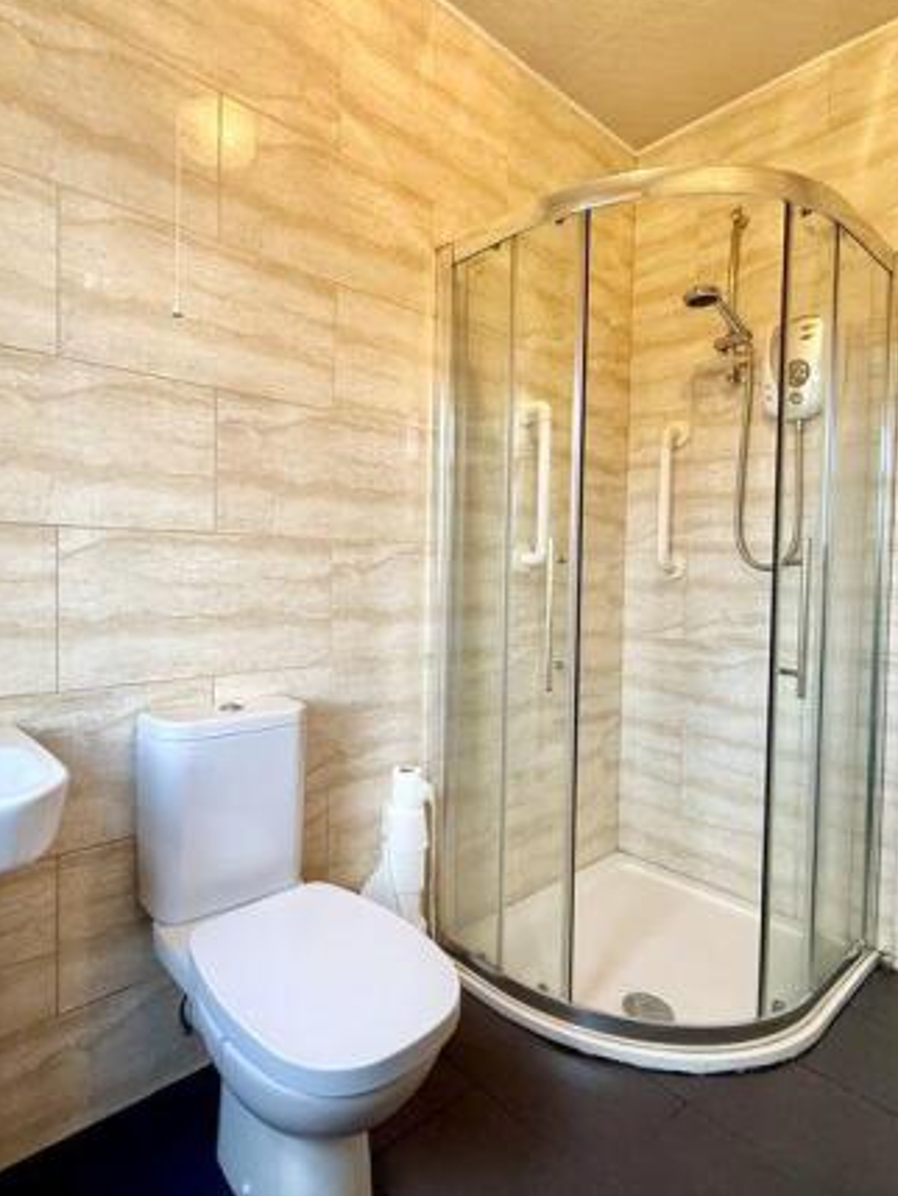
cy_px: 590
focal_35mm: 19
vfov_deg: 84.6
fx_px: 657
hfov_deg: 68.3
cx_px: 383
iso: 250
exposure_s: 1/100
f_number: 2.2
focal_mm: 2.22
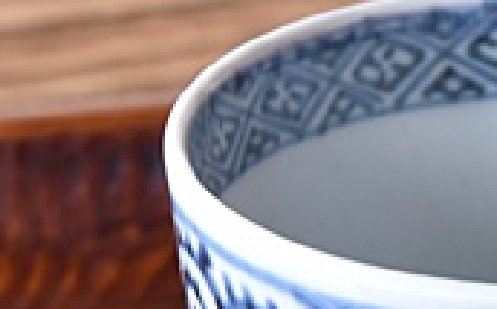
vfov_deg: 3.0
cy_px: 462
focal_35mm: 441
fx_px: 5961
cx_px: 422
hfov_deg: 4.8
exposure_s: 1/8
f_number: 5.6
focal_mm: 55
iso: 400
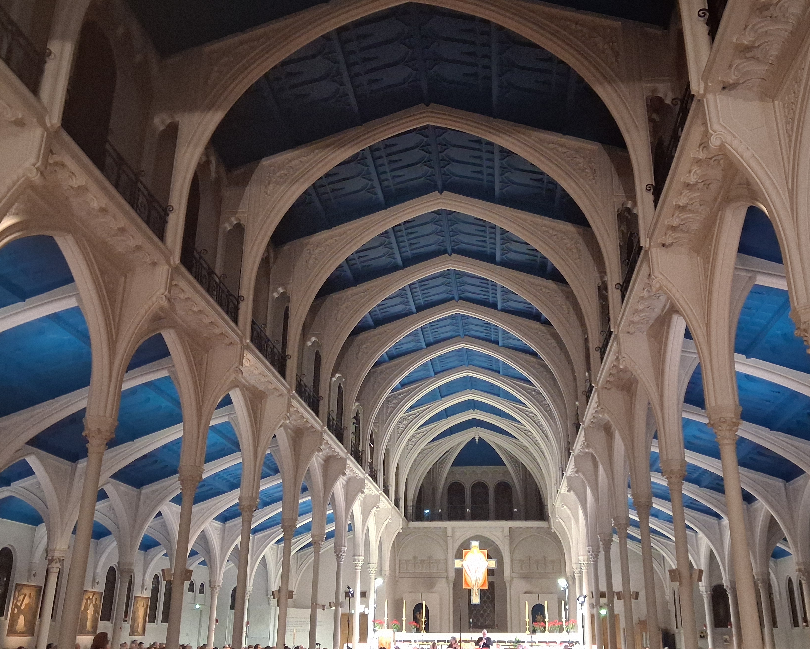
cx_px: 430
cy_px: 349
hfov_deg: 54.2
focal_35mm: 33
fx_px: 791
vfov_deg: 44.5
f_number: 1.8
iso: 1250
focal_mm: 4
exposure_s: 1/20
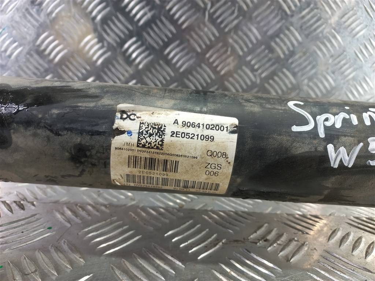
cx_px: 188
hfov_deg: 69.4
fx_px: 271
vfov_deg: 54.9
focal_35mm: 25
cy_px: 140
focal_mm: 4.6
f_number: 1.8
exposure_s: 1/50
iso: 125
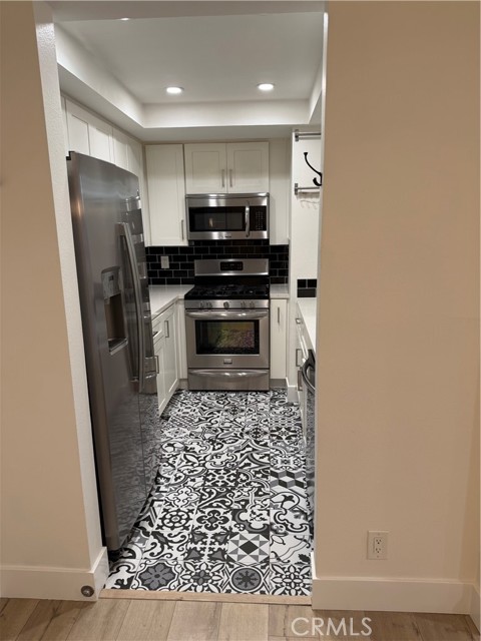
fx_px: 445
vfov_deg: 71.6
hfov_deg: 56.8
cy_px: 320
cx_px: 240
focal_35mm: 24
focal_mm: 6.76
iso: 125
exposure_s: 1/60
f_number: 1.78
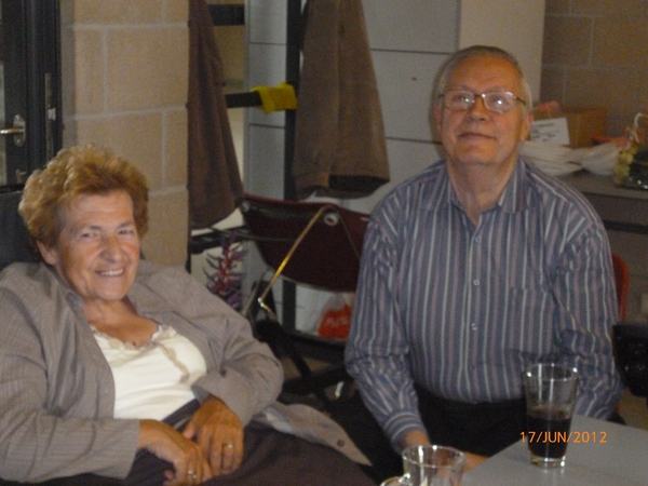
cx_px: 324
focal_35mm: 70
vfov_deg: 21.0
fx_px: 1310
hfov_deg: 27.8
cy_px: 243
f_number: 5
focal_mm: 12.5
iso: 1000
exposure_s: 1/60
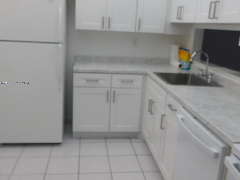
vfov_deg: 41.8
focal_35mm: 34
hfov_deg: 53.9
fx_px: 236
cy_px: 83
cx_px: 110
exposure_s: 1/50
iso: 125
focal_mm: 5.3
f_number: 3.2
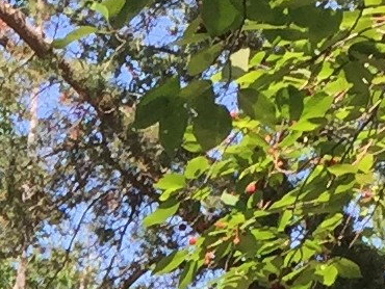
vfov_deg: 7.5
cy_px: 786
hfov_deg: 11.0
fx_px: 1992
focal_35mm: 179
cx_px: 39
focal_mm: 4.15
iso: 32
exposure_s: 1/659
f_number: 2.2
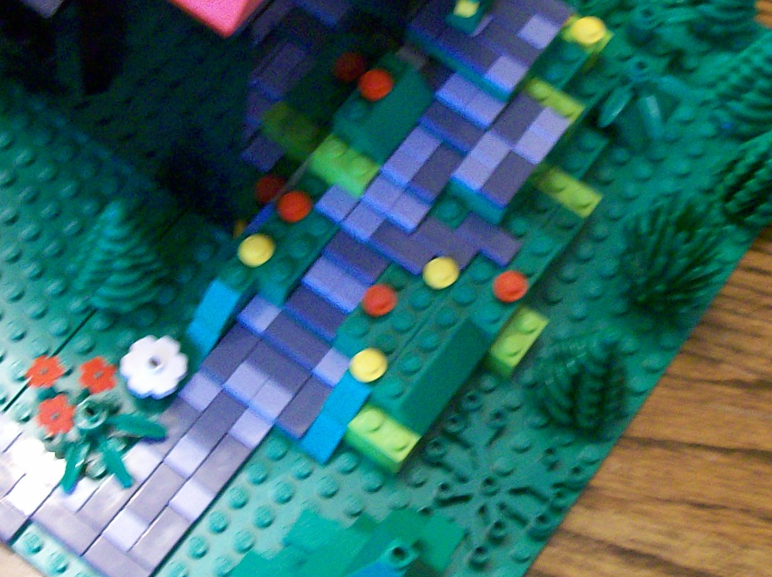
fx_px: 1649
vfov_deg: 19.8
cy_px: 171
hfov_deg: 26.3
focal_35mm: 74
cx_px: 301
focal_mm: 6
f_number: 2.7
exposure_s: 1/8
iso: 160
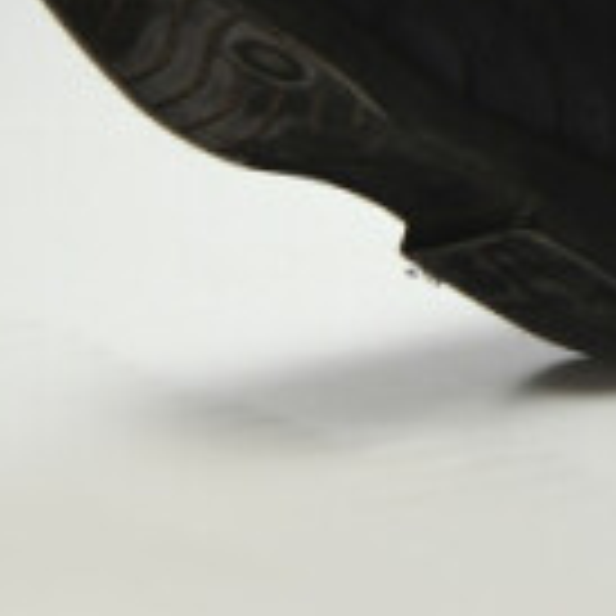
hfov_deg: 6.1
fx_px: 5396
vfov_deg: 6.1
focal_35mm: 268
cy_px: -1088
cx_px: 1718
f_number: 5.6
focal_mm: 36
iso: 400
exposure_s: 1/125
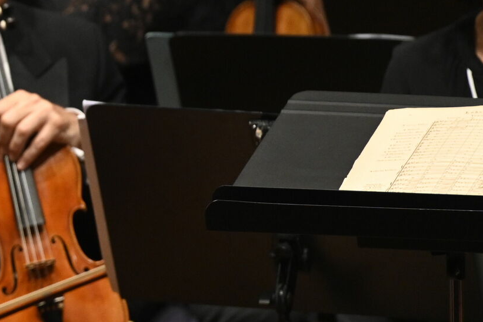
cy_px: -13
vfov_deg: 1.3
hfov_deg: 2.0
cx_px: -355
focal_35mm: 1053
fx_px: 14116
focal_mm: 300
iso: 2500
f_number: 4.5
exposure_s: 1/200
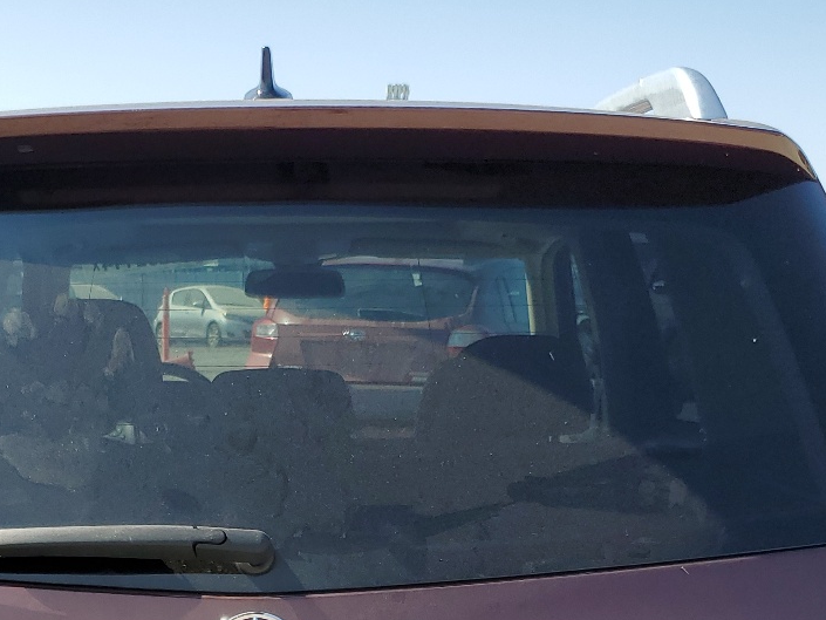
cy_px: 699
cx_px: 294
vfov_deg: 23.2
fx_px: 1408
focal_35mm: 59
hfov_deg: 32.5
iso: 50
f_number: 1.5
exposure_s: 1/2000
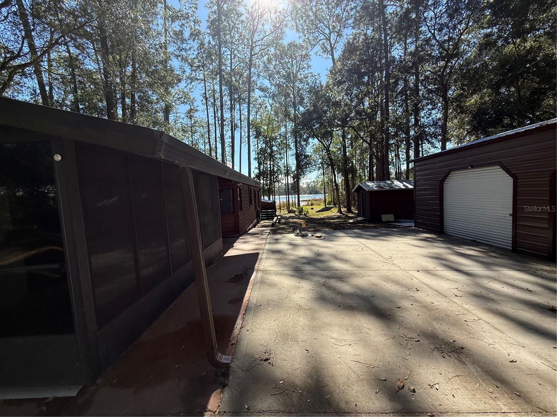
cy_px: 208
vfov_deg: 85.7
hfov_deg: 102.1
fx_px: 225
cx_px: 278
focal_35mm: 14
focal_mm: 2.22
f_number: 2.2
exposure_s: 1/970
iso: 50
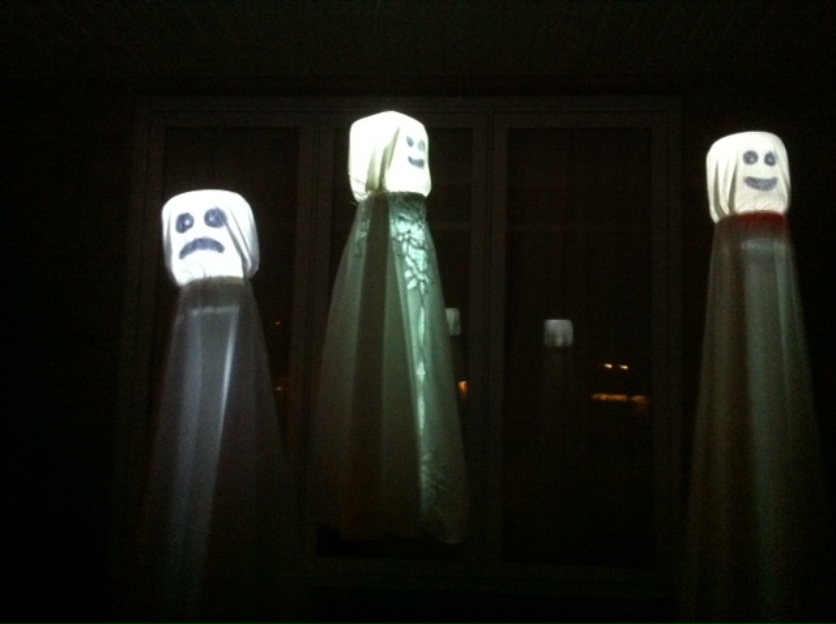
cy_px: 312
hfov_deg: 52.7
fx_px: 844
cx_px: 418
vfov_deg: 40.6
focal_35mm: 35
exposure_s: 1/15
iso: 1000
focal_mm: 3.85
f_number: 2.8
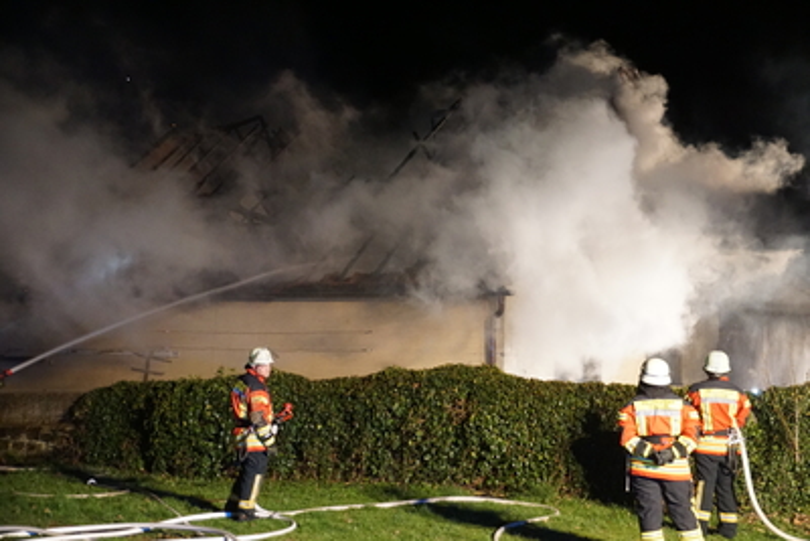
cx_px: 405
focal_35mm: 52
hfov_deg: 37.8
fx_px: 1182
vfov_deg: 25.8
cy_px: 270
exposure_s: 1/40
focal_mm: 35
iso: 3200
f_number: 4.5
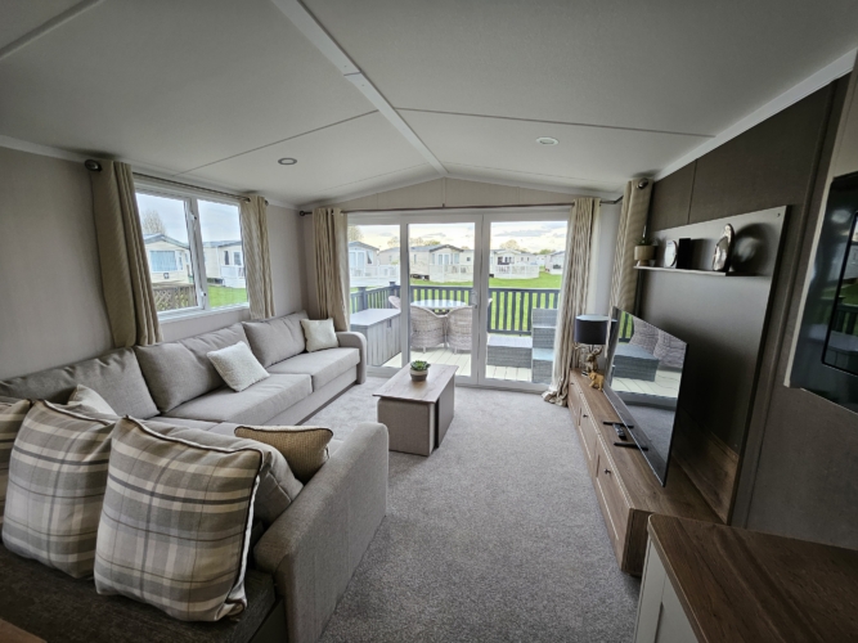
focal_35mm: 13
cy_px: 322
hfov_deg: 106.2
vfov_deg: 89.9
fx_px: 322
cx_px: 429
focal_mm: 1.74
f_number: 2.2
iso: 50
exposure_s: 1/50
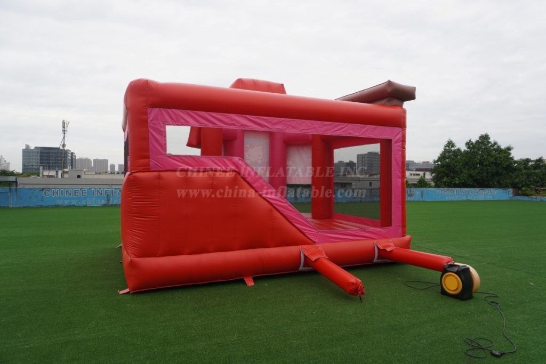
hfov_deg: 73.7
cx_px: 273
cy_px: 182
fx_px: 364
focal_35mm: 24
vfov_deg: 53.1
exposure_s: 1/320
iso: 100
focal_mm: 16
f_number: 5
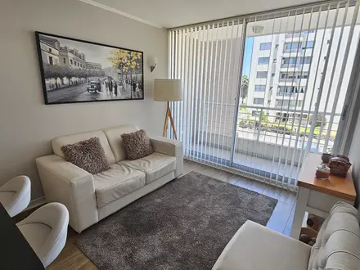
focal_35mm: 13
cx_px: 180
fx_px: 135
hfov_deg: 106.2
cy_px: 135
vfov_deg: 89.9
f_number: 2.2
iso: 100
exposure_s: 1/190
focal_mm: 2.2
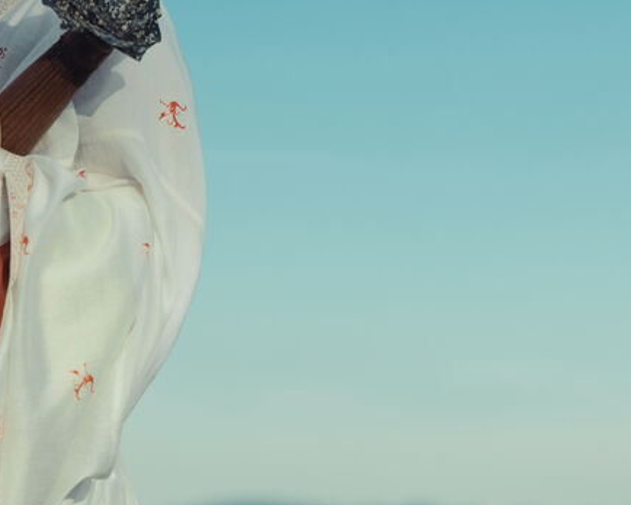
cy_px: 208
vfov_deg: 7.1
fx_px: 4070
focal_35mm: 218
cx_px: 86
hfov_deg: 8.8
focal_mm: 85
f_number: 2.8
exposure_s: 1/1600
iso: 100
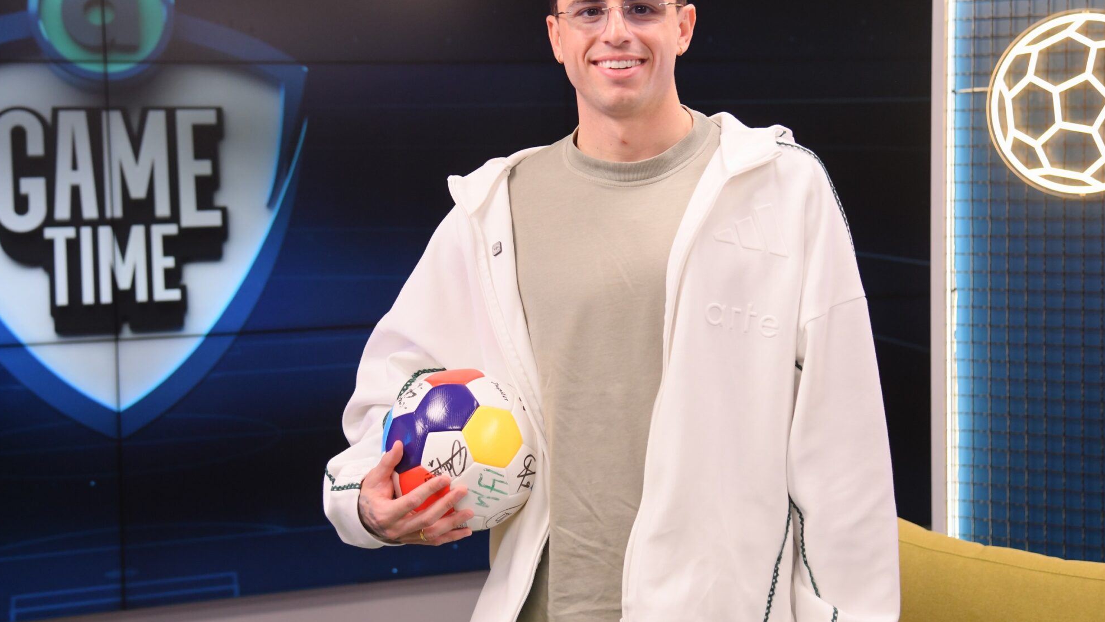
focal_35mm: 68
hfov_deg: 31.0
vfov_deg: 17.7
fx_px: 1992
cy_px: 290
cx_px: 559
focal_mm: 50
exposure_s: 1/320
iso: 1000
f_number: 4
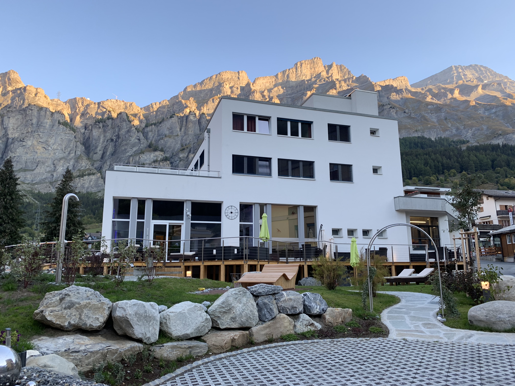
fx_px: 387
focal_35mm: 26
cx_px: 258
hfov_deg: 67.3
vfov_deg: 53.1
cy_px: 193
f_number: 1.8
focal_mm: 4.25
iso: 32
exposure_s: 1/121
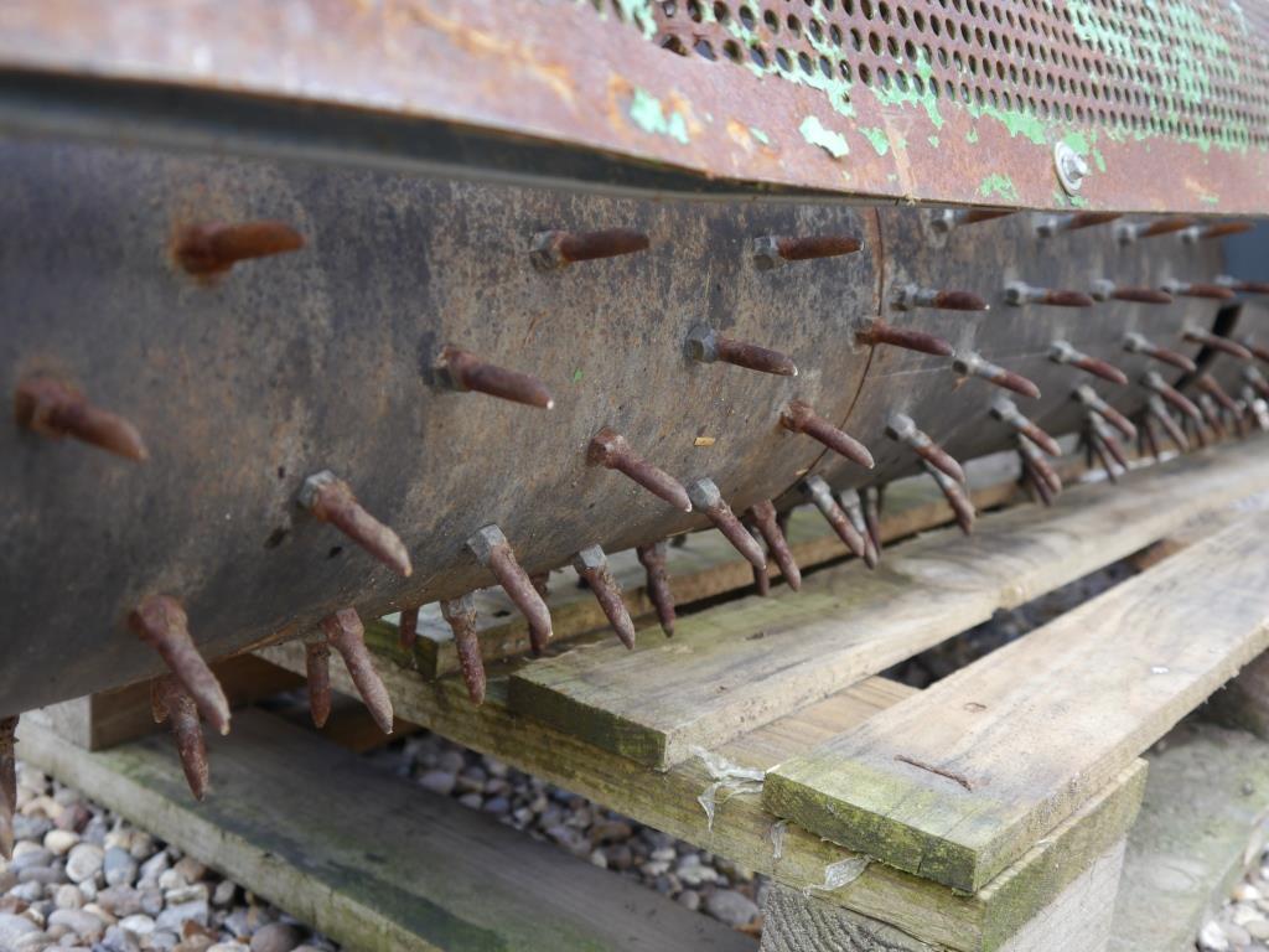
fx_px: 1393
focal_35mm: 38
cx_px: 634
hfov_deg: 49.0
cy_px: 476
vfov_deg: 37.7
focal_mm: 19
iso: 160
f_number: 4.2
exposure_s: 1/80
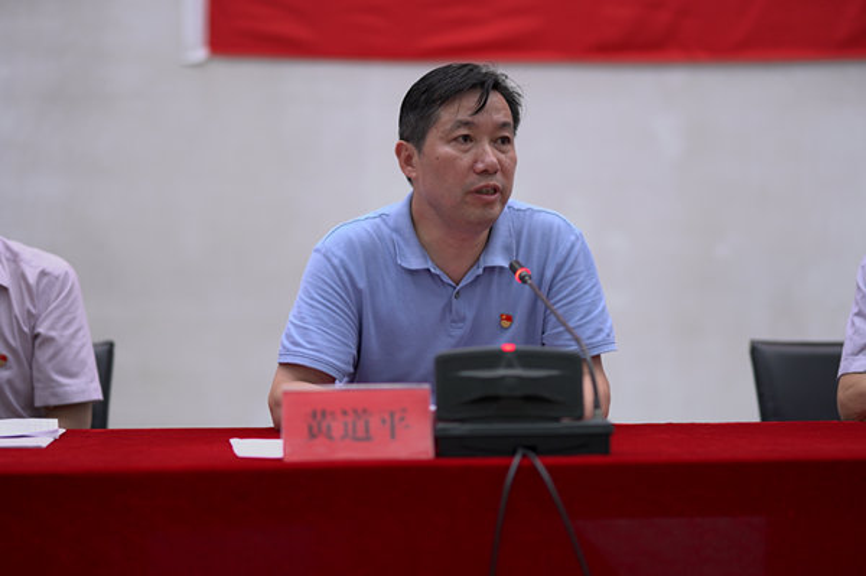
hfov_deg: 23.9
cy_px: 288
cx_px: 433
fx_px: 2043
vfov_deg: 16.0
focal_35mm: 85
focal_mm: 85
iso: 400
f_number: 1.4
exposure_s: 1/100
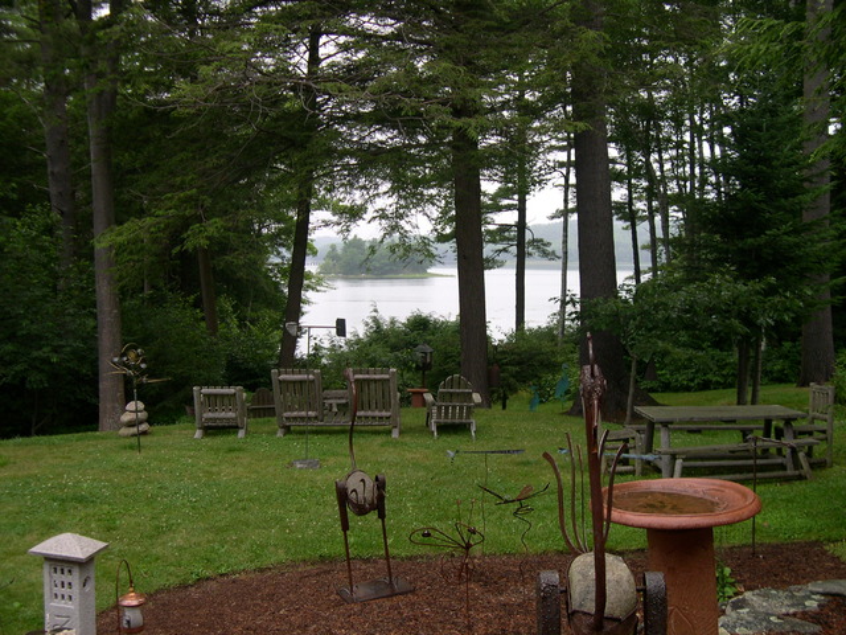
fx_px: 929
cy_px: 318
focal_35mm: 38
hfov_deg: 49.0
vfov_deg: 37.7
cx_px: 423
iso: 100
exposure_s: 1/155
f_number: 2.8
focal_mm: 8
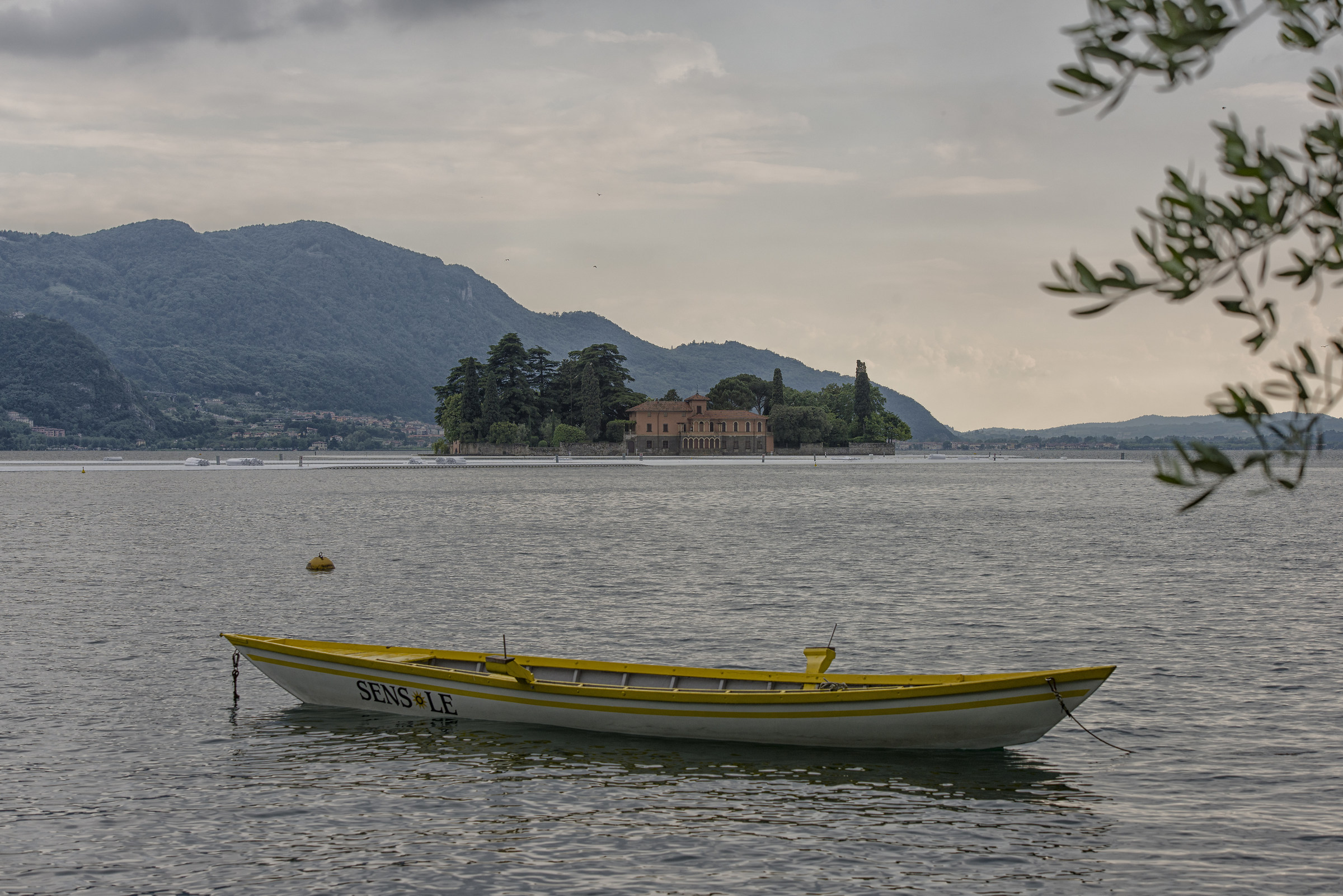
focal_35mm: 70
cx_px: 672
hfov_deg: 28.8
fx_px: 2612
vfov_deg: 19.5
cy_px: 448
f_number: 8
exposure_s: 1/200
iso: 250
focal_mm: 70
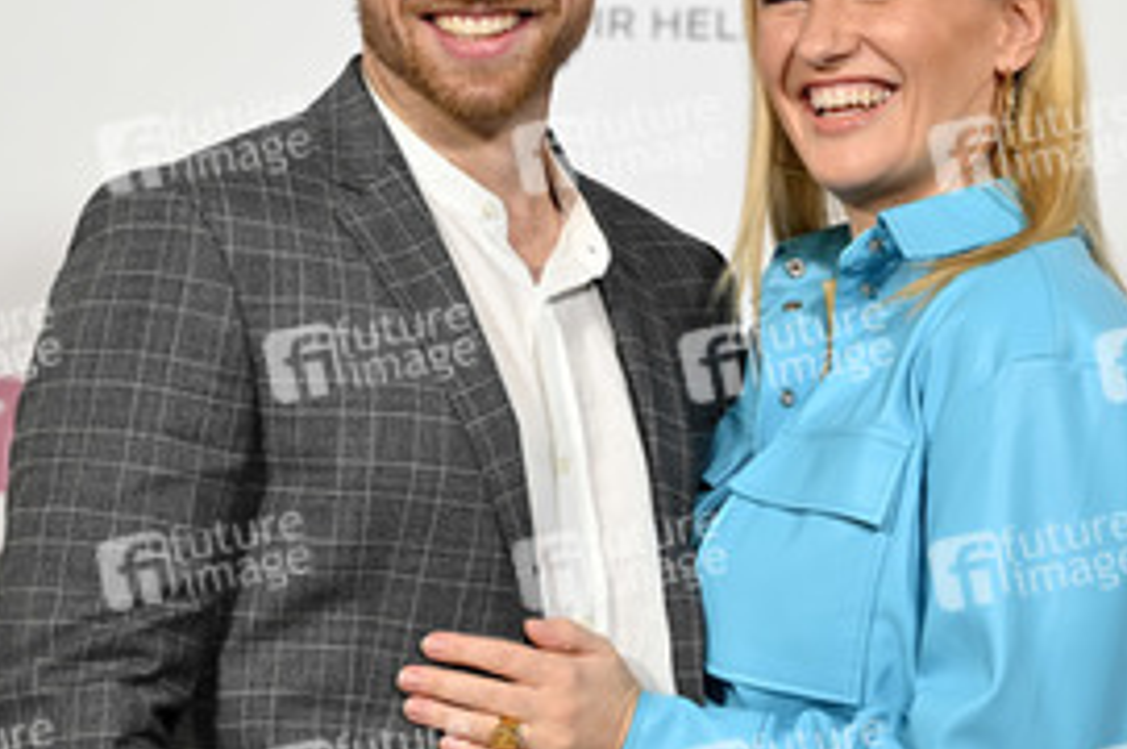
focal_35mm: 173
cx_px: 674
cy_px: 250
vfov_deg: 7.9
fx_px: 5409
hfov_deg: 11.9
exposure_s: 1/250
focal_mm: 104
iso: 800
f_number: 2.8
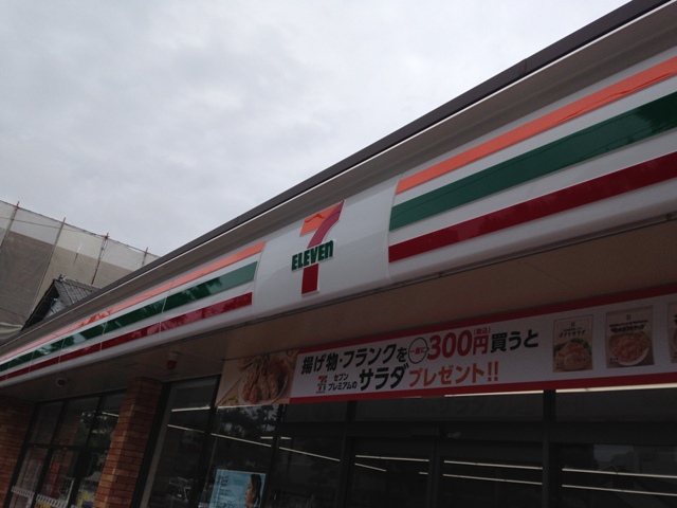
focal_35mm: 33
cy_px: 254
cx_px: 338
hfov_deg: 55.4
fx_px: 645
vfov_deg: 42.9
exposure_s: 1/2857
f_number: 2.4
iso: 50
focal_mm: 4.12
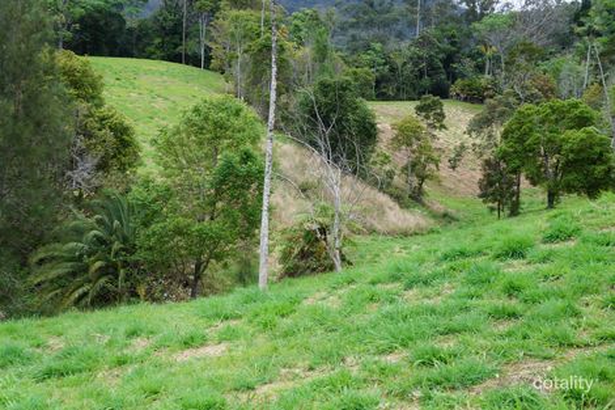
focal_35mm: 50
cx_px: 308
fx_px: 845
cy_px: 205
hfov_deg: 40.0
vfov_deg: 27.2
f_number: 5.6
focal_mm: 33
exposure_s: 1/60
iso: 100
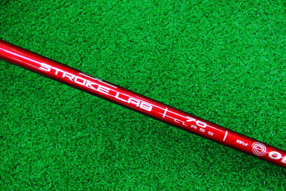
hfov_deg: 49.6
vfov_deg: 34.2
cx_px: 144
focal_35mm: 39
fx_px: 310
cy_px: 102
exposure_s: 1/30
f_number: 3.6
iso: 400
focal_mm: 6.42
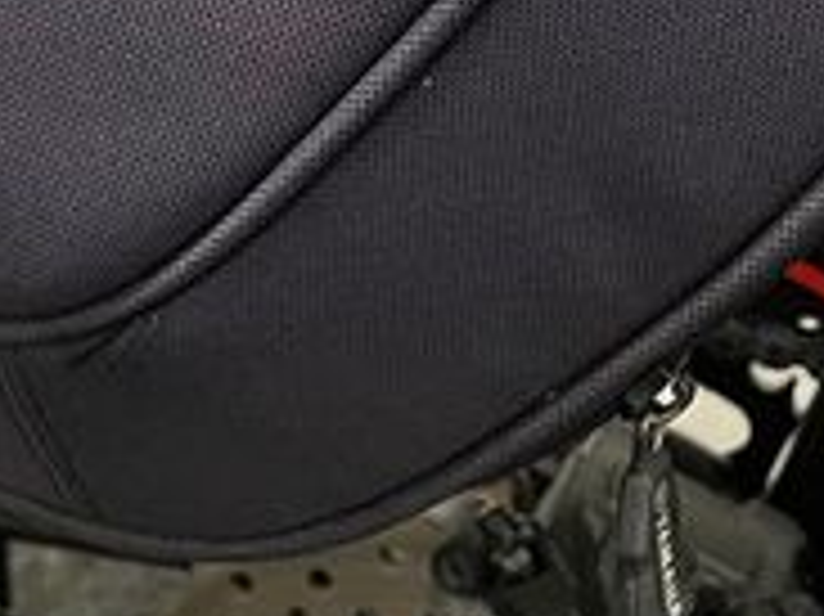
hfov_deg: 21.2
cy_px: -400
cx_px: 122
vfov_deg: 14.7
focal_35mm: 91
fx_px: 2165
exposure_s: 1/50
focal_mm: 5.1
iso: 320
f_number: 1.6
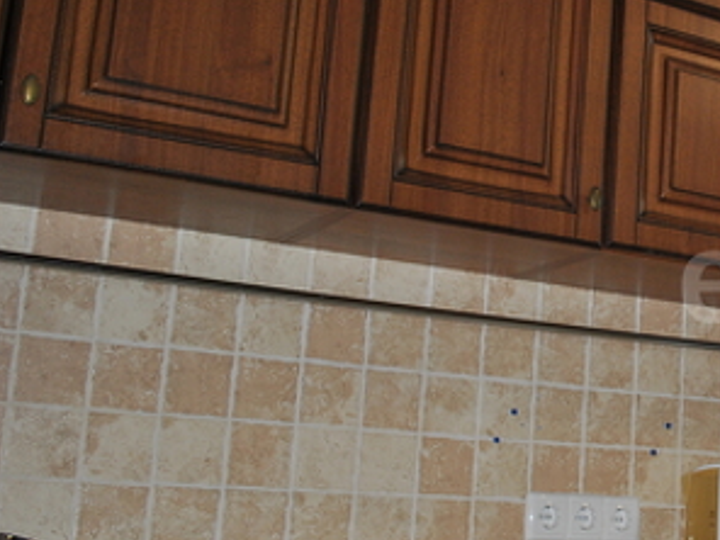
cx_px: 825
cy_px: 270
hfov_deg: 27.6
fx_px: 1310
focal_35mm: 63
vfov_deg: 23.3
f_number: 3.5
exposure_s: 1/60
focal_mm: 18
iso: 200
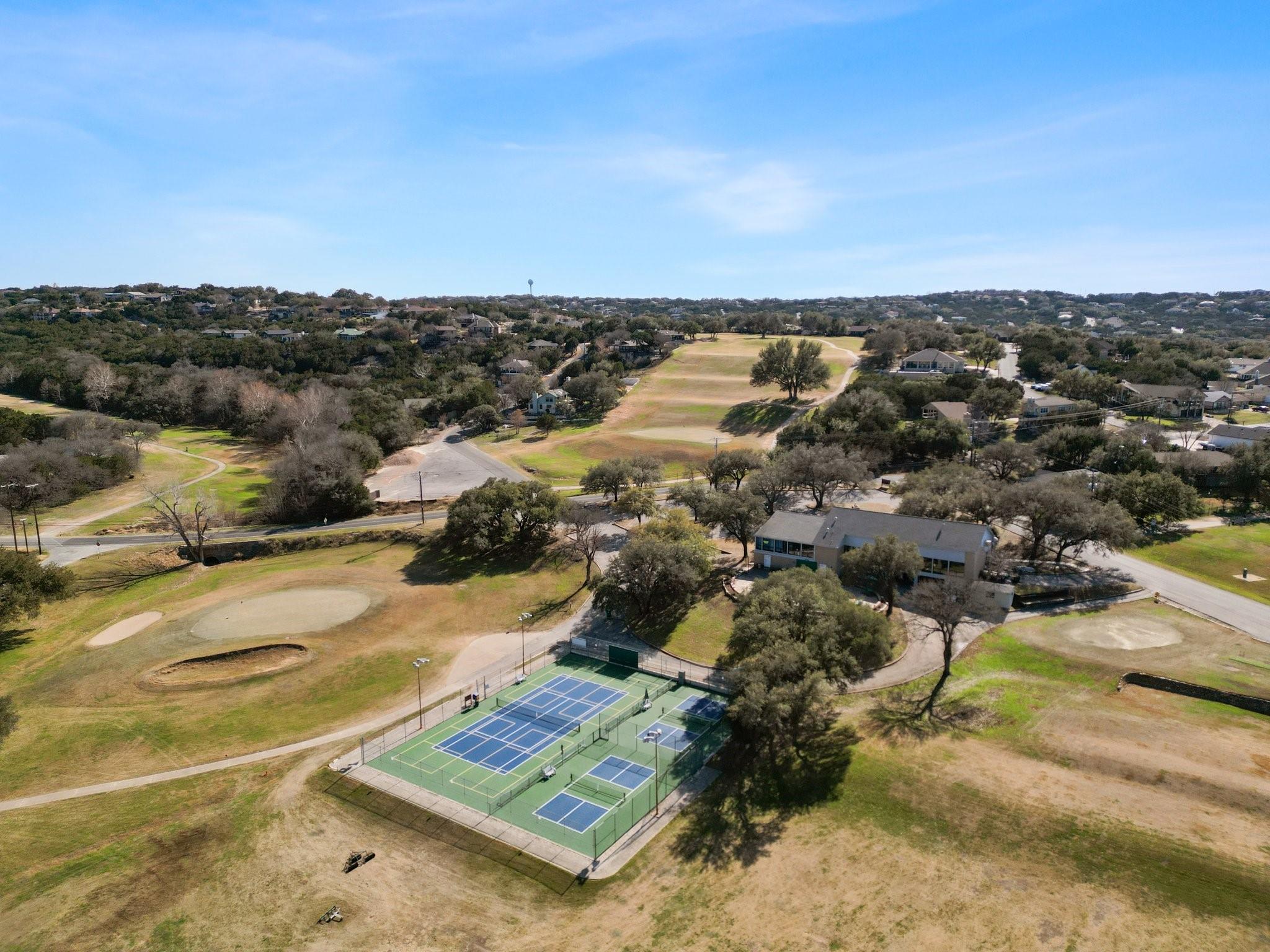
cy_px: 476
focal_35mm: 24
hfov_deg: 71.6
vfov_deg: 56.8
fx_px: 881
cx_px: 635
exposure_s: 1/5000
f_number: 1.7
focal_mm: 6.72
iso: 150
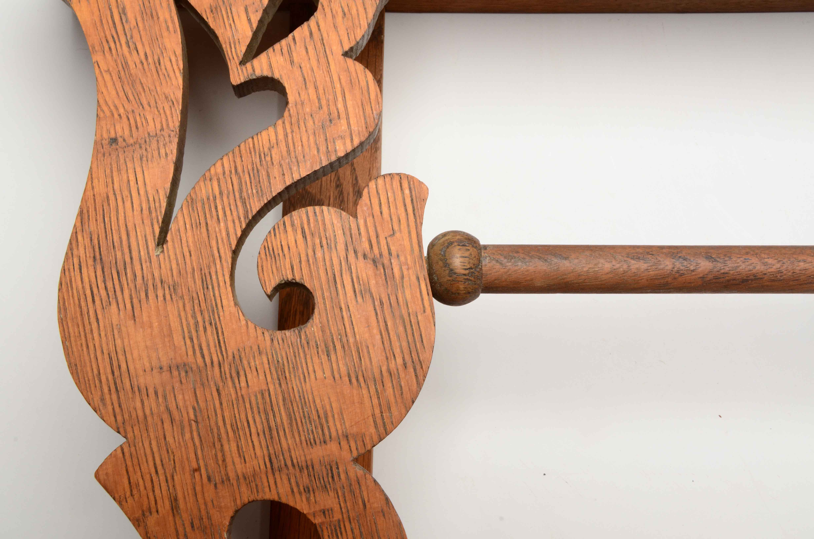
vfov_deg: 26.4
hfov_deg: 39.0
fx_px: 1151
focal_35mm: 51
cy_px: 270
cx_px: 407
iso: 400
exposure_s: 1/160
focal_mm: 34
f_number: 20
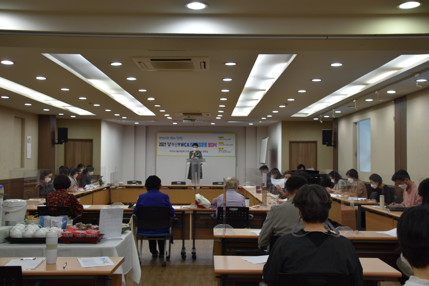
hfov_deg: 46.4
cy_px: 143
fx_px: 500
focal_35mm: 42
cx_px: 214
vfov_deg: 31.9
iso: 400
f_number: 4.5
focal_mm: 28
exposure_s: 1/80
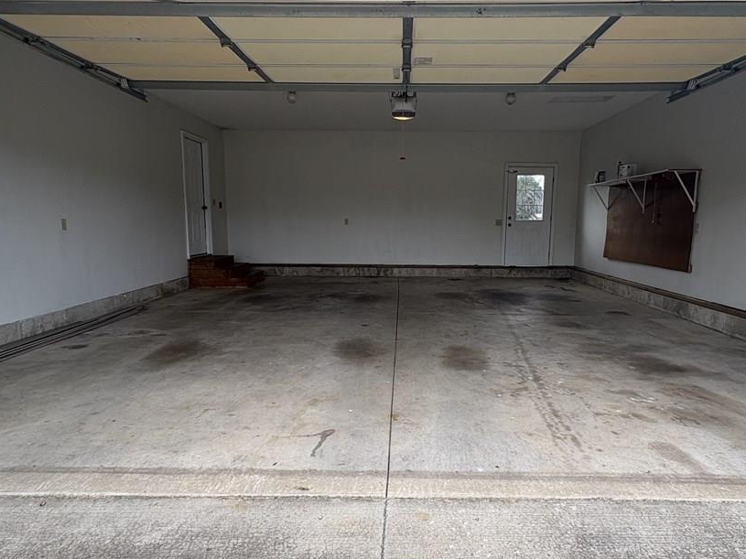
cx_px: 399
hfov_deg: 76.3
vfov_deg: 61.1
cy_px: 285
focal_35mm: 22
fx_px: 474
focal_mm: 2.22
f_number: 2.2
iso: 40
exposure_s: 1/192
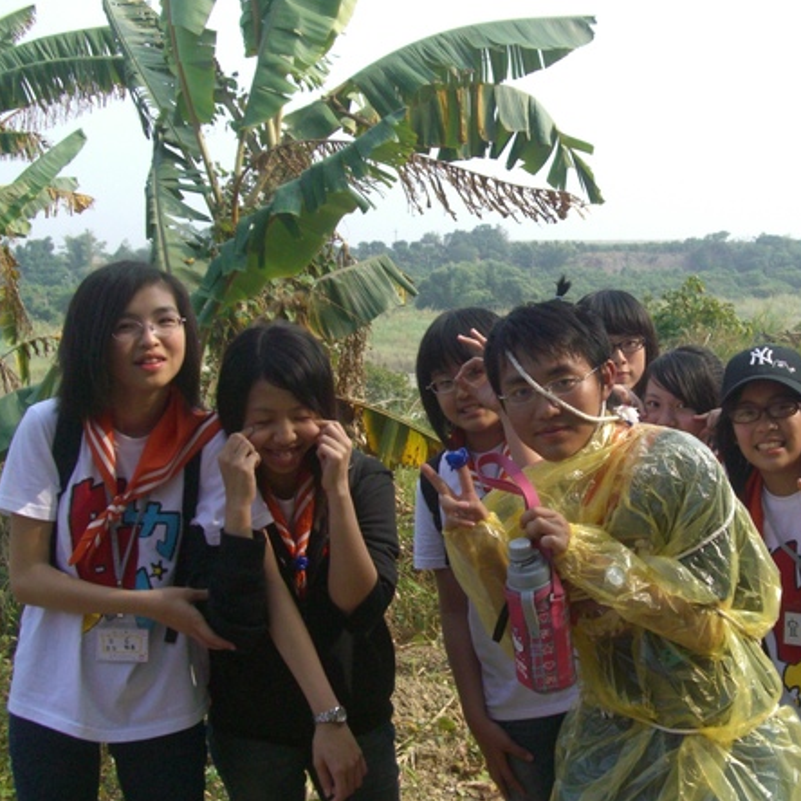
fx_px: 1440
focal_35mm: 55
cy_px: 402
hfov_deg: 30.9
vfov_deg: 31.1
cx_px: 532
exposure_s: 1/640
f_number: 6.2
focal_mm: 9.6
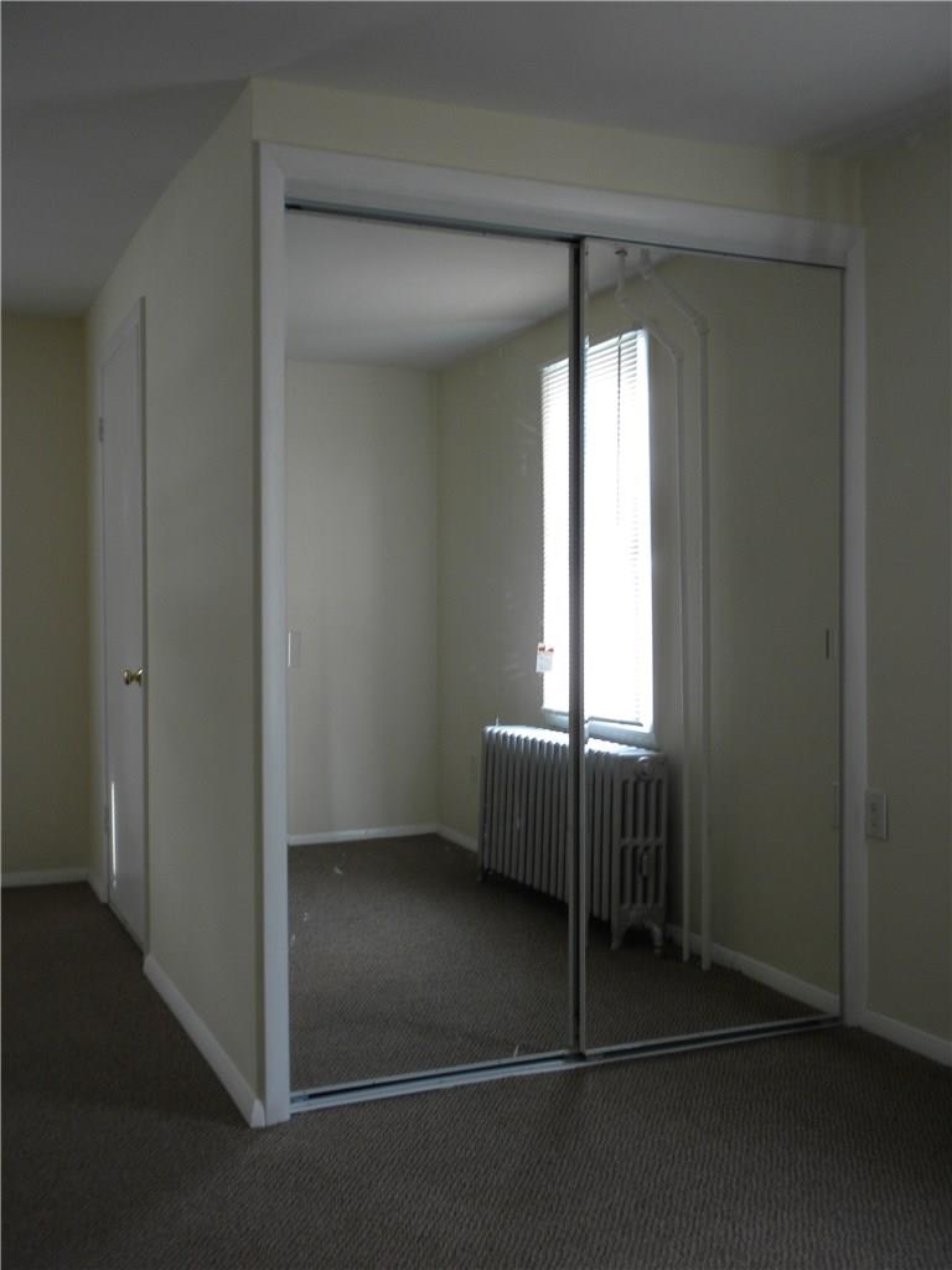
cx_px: 476
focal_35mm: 37
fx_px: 1357
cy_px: 635
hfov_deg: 38.7
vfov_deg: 50.1
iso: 96
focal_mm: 6.6
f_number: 3.5
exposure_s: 1/8.6
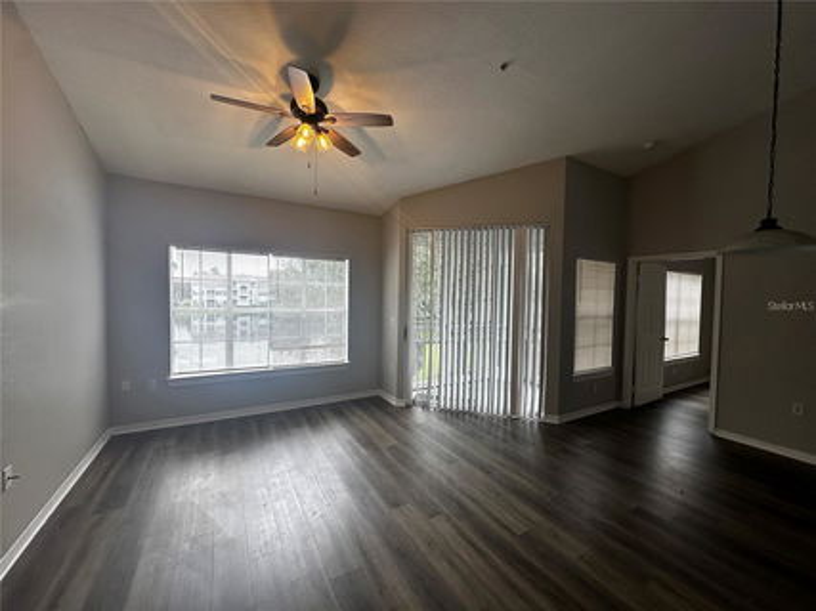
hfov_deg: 102.1
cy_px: 306
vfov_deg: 85.6
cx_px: 408
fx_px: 330
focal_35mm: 14
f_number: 2.2
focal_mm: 2.22
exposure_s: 1/120
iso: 50
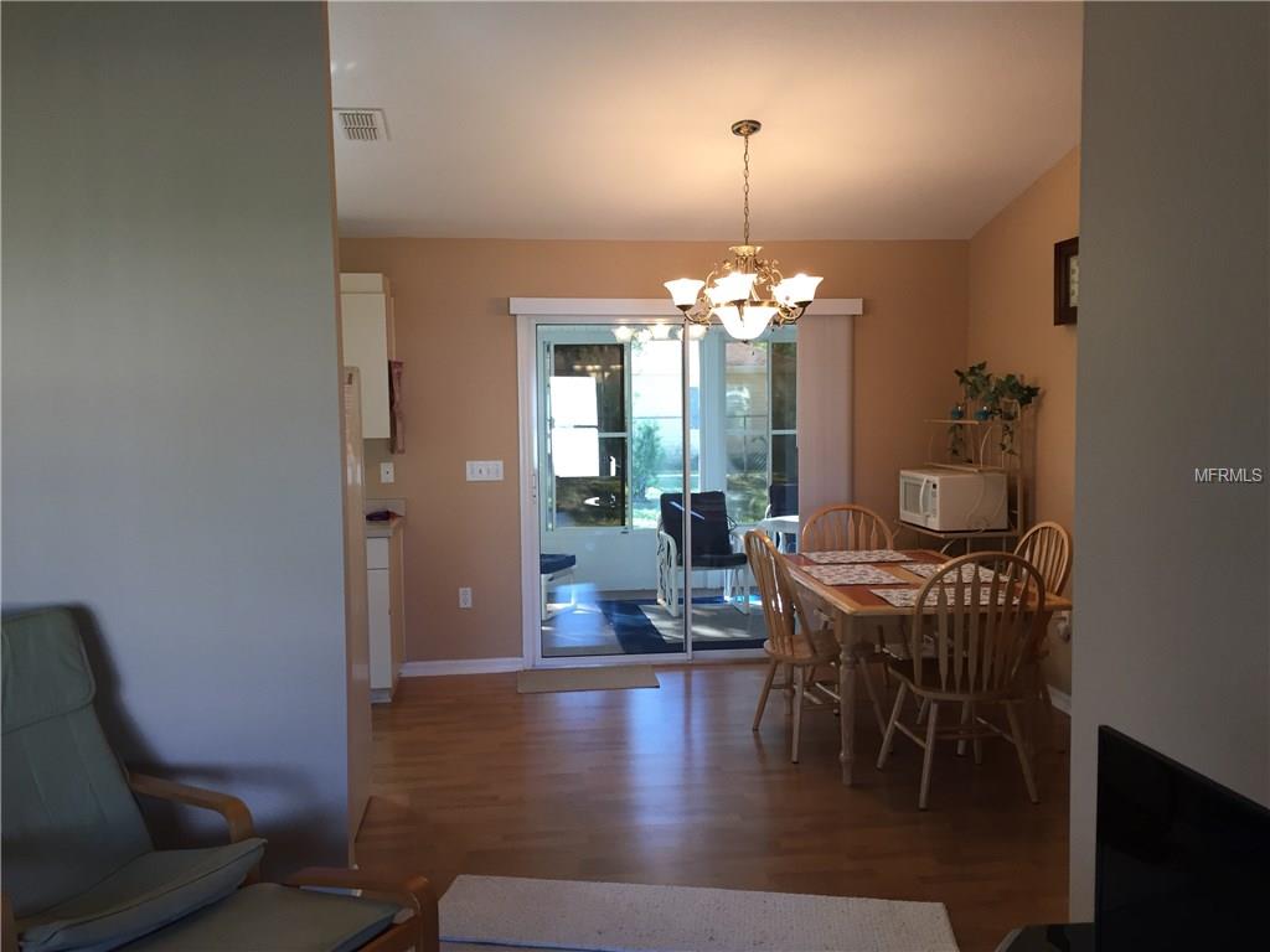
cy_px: 476
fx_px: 1064
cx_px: 635
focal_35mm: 29
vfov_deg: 48.2
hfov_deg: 61.7
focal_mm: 4.15
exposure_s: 1/30
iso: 32
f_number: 2.2
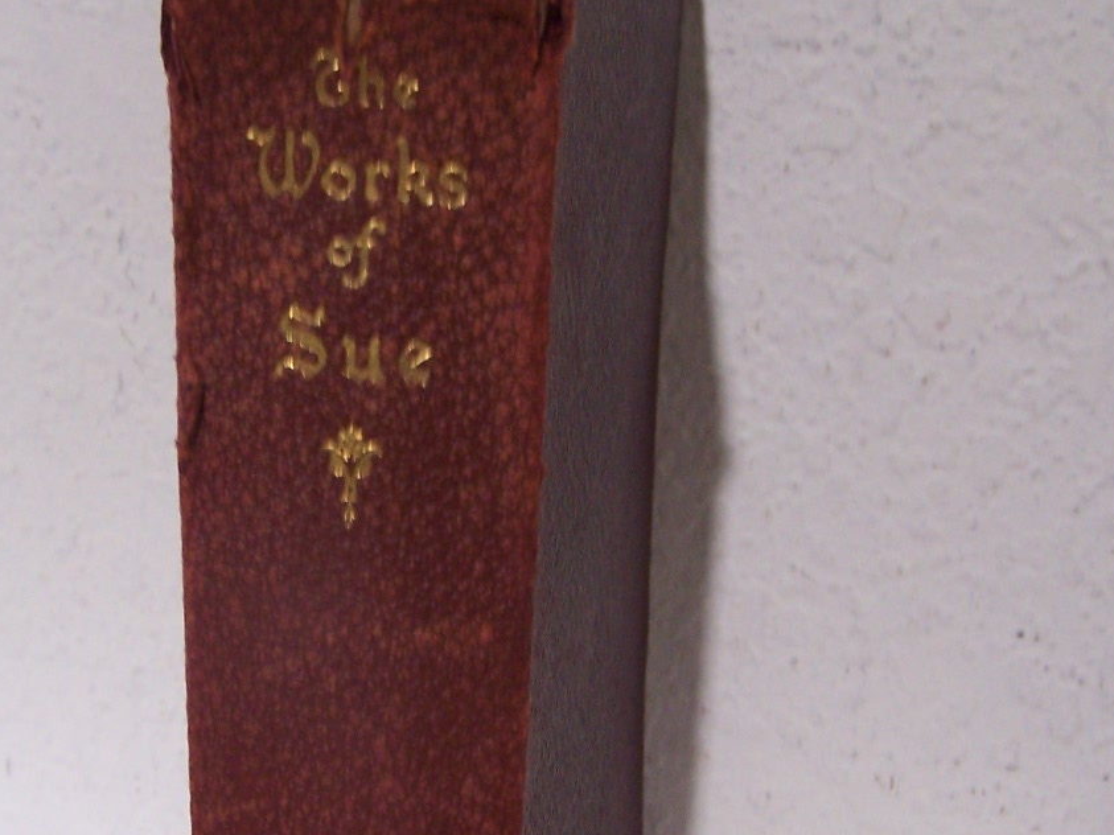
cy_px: 621
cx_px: 383
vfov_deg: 20.8
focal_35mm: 70
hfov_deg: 27.6
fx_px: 2252
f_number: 2.8
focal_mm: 6.3
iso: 140
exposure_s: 1/8
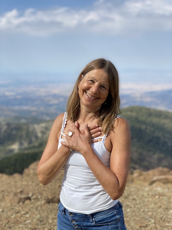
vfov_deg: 36.8
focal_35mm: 52
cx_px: 86
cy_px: 115
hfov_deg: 28.0
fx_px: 345
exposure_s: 1/1332
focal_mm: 6
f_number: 2
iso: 20
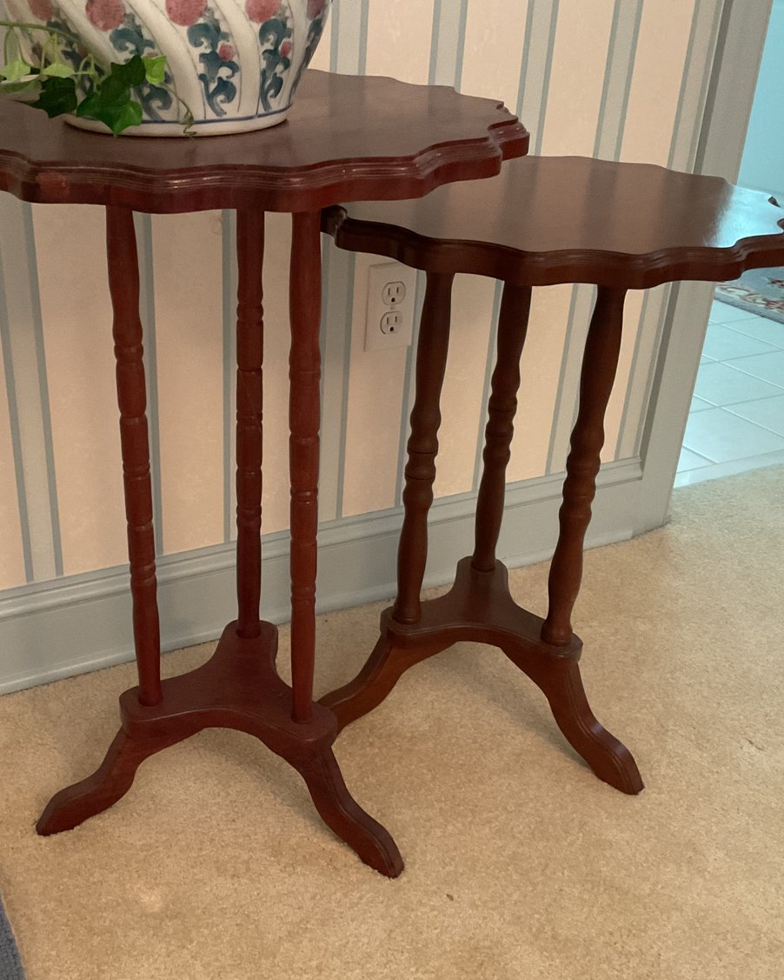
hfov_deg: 38.8
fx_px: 1102
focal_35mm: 38
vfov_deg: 47.9
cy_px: 493
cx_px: 268
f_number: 1.8
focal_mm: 3
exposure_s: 1/40
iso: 320
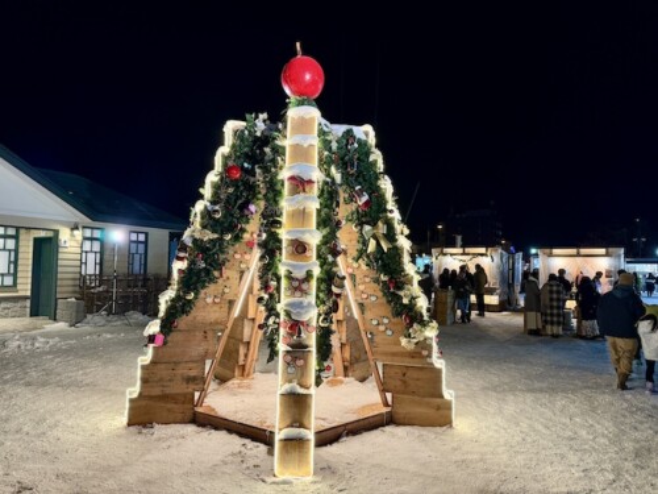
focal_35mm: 24
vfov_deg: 56.8
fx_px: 456
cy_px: 247
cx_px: 329
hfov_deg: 71.6
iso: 400
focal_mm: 6.76
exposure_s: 1/50
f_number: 1.78
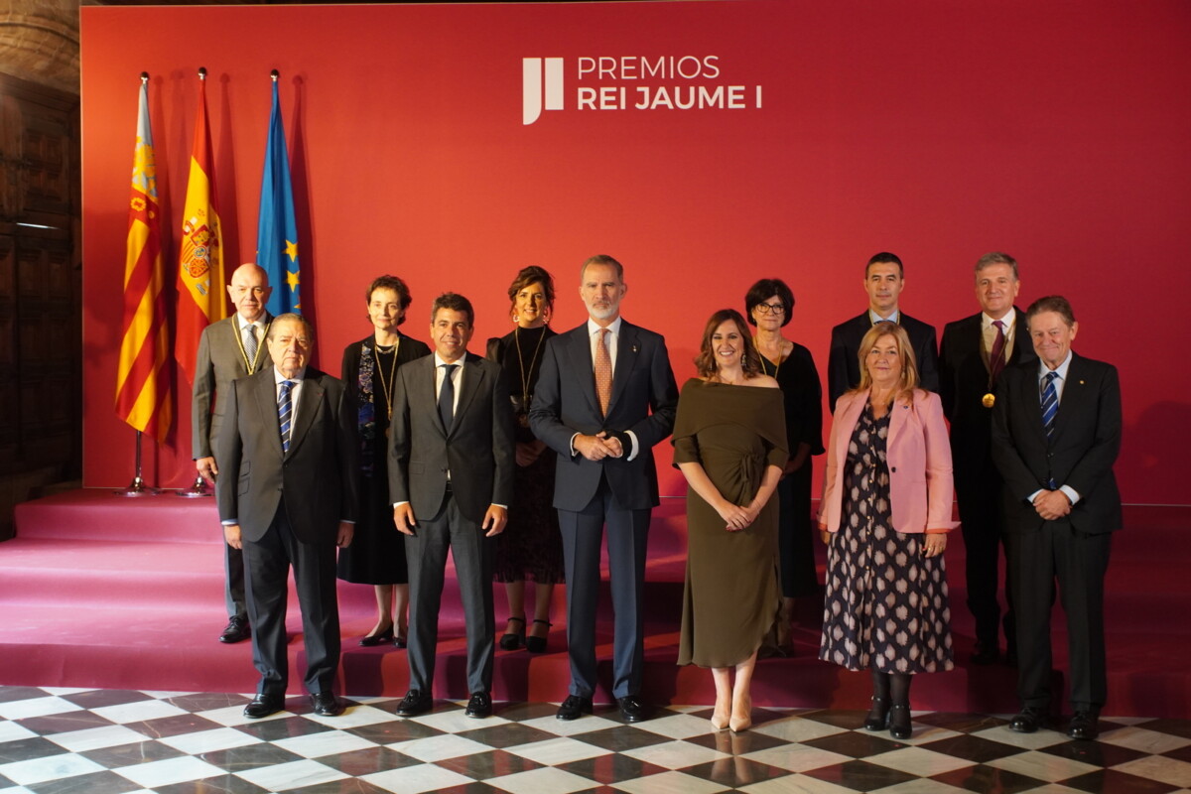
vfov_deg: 25.8
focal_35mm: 52
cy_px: 397
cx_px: 596
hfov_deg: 37.9
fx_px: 1737
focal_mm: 35
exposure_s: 1/60
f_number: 4.5
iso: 1000
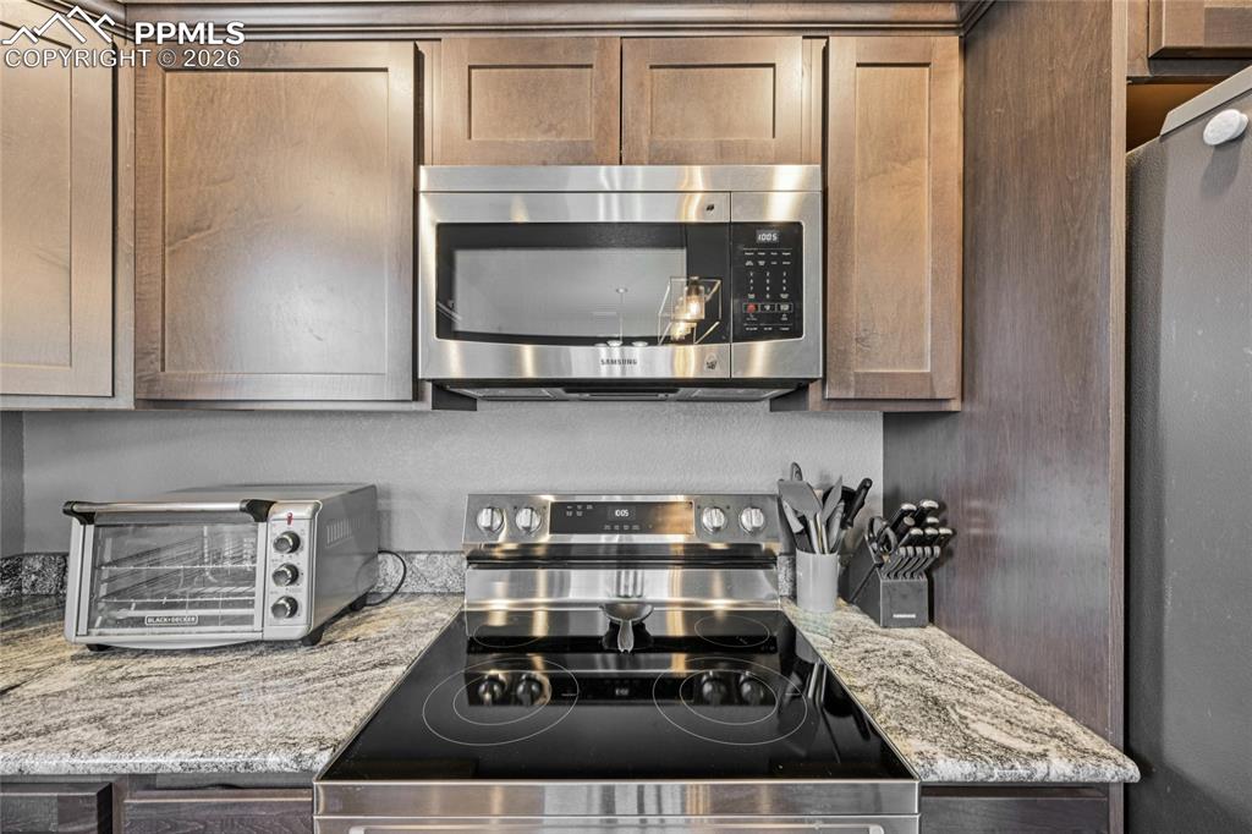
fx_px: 487
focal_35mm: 14
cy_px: 417
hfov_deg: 104.3
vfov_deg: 81.2
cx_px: 626
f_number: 13
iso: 400
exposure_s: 1/1.25
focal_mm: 14
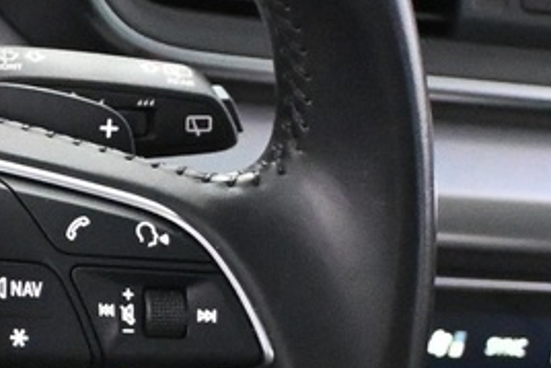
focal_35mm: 250
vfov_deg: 5.5
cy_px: 273
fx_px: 3821
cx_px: -337
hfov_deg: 8.0
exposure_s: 1/40
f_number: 4.5
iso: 5600
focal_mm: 27.5
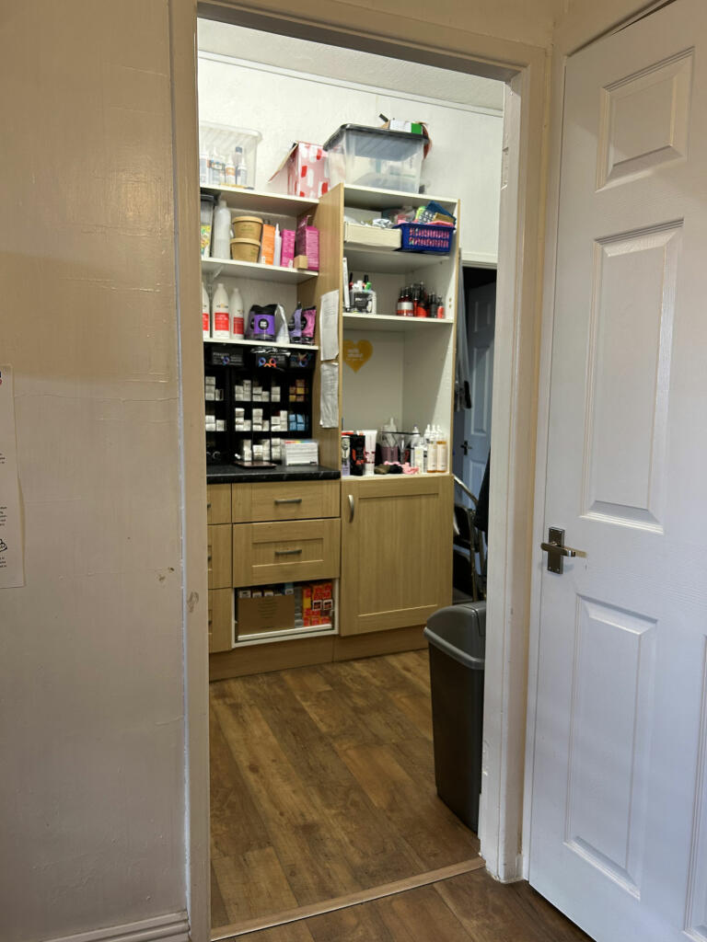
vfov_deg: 67.3
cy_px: 471
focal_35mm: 26
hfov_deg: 53.1
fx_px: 708
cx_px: 354
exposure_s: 1/50
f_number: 1.5
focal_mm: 5.7
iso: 125
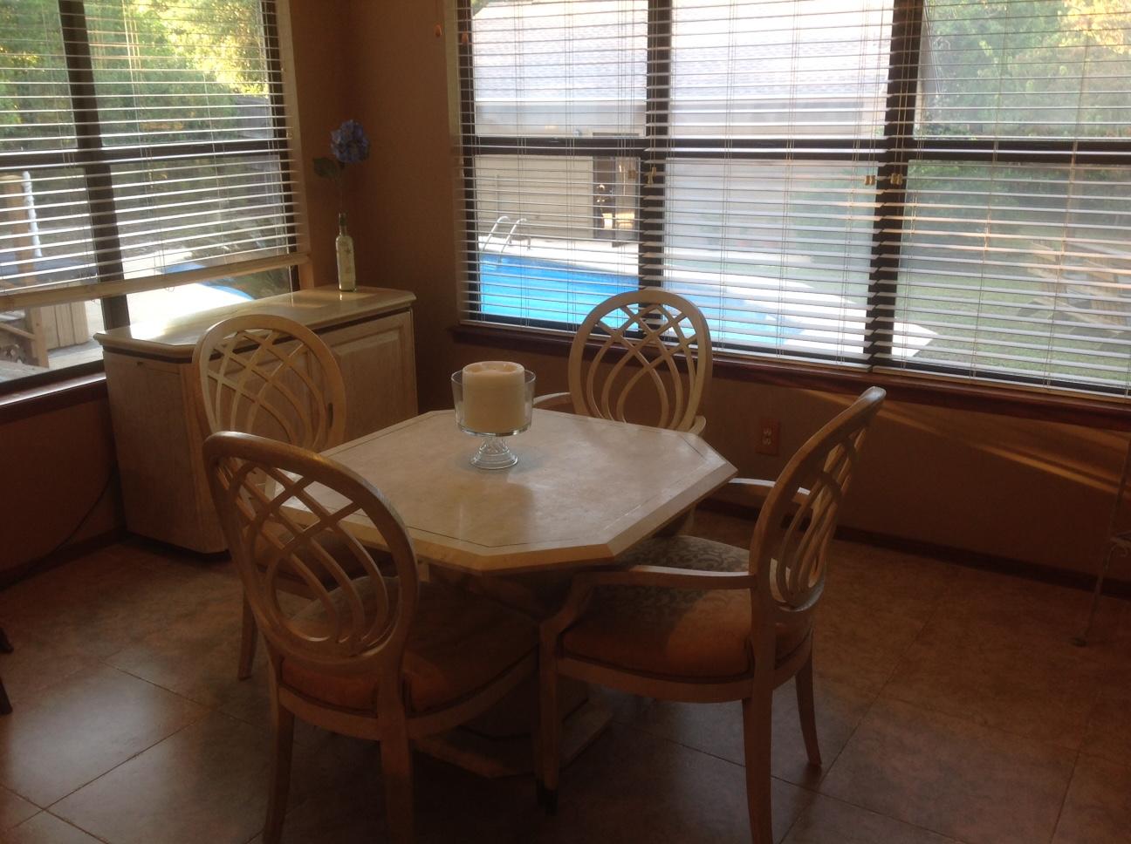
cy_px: 422
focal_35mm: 35
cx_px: 566
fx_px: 1142
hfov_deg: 52.7
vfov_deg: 40.6
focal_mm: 4.28
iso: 64
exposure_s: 1/30
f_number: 2.4
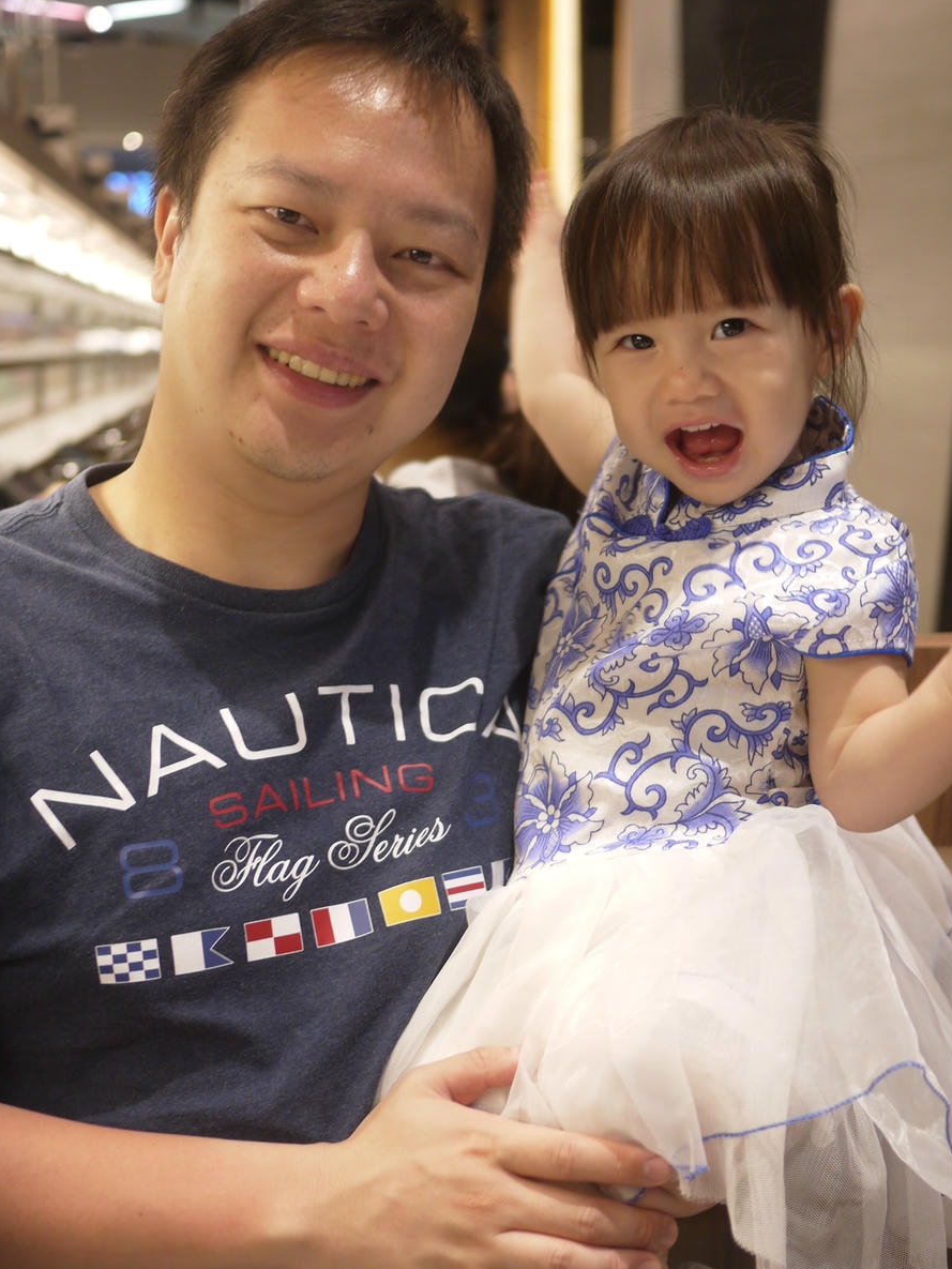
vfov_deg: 35.5
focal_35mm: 54
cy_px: 641
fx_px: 1980
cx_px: 484
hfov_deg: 27.0
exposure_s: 1/60
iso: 160
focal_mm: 20
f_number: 1.7
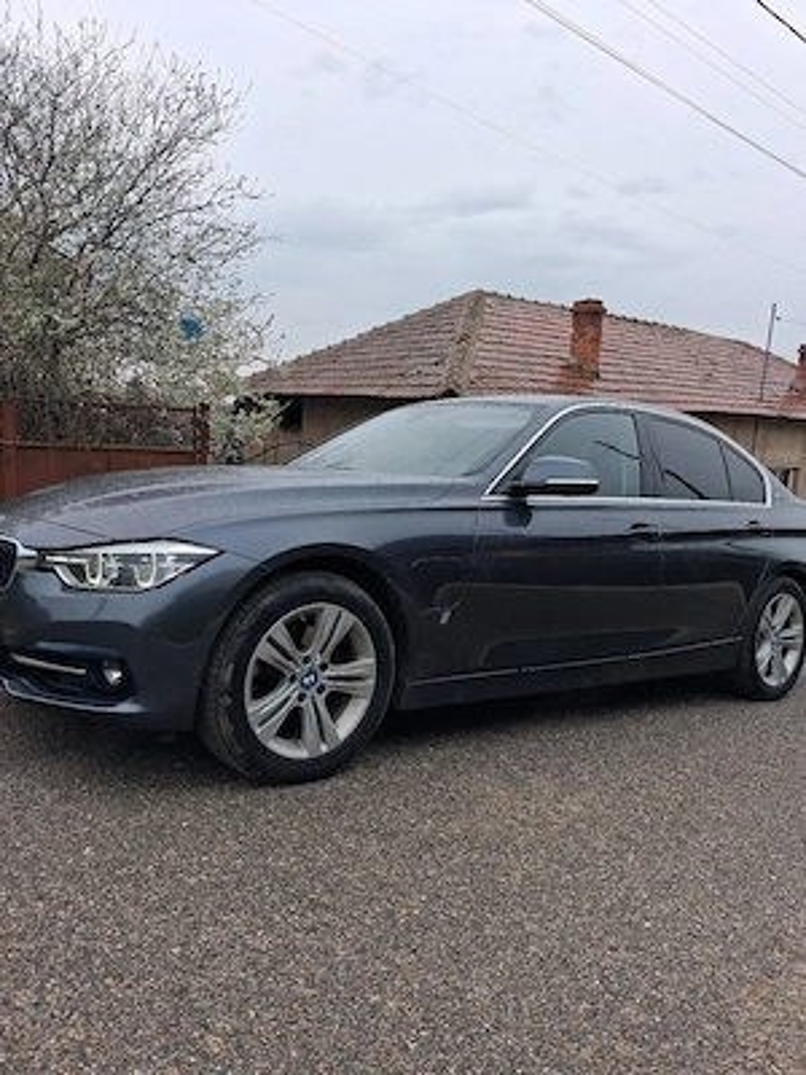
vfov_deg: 65.3
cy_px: 538
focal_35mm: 27
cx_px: 403
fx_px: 838
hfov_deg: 51.4
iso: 25
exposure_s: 1/100
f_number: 1.8
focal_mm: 4
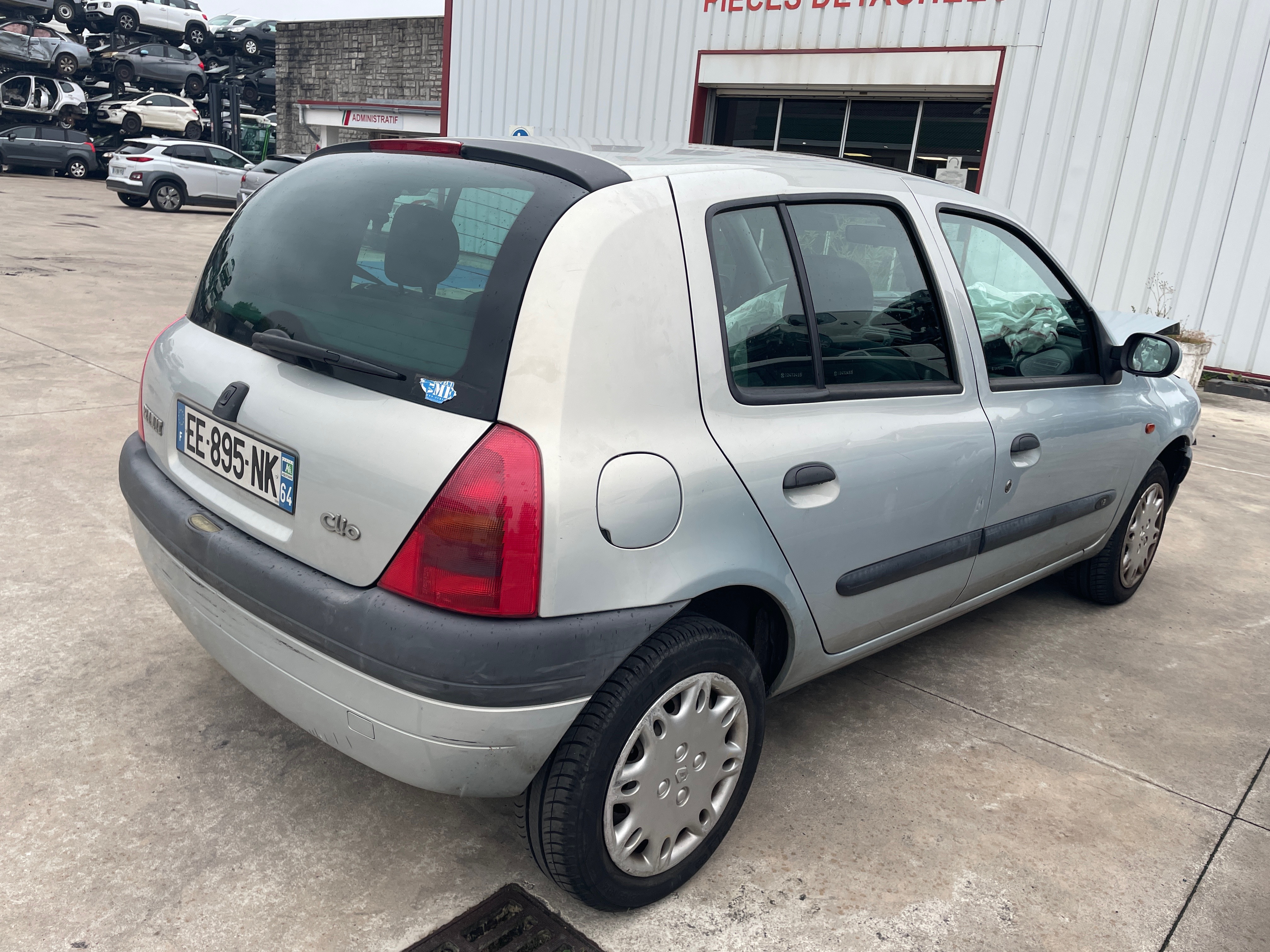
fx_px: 954
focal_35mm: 26
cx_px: 635
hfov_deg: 67.3
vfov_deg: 53.1
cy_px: 476
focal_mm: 4.2
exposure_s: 1/532
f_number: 1.6
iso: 32
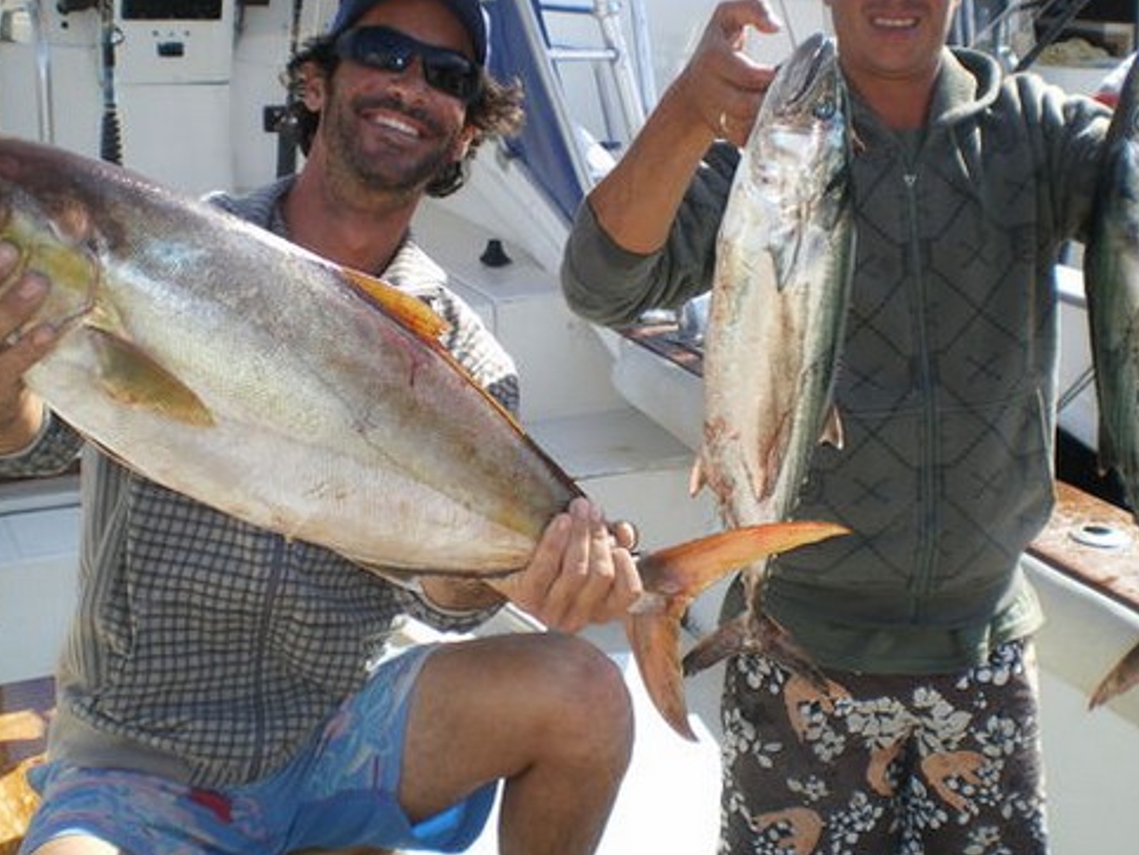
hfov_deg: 40.4
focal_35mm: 47
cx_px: 577
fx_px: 1547
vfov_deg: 30.8
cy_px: 342
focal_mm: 6.3
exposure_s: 1/160
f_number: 4.6
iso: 50
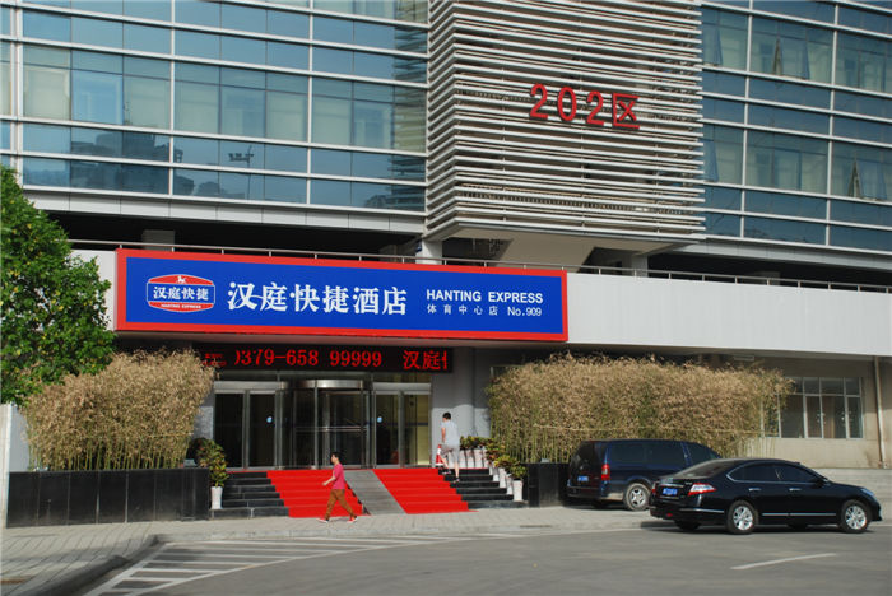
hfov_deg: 35.0
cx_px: 446
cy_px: 298
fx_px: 1413
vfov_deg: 23.8
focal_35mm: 57
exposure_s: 1/350
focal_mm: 38
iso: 100
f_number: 5.6
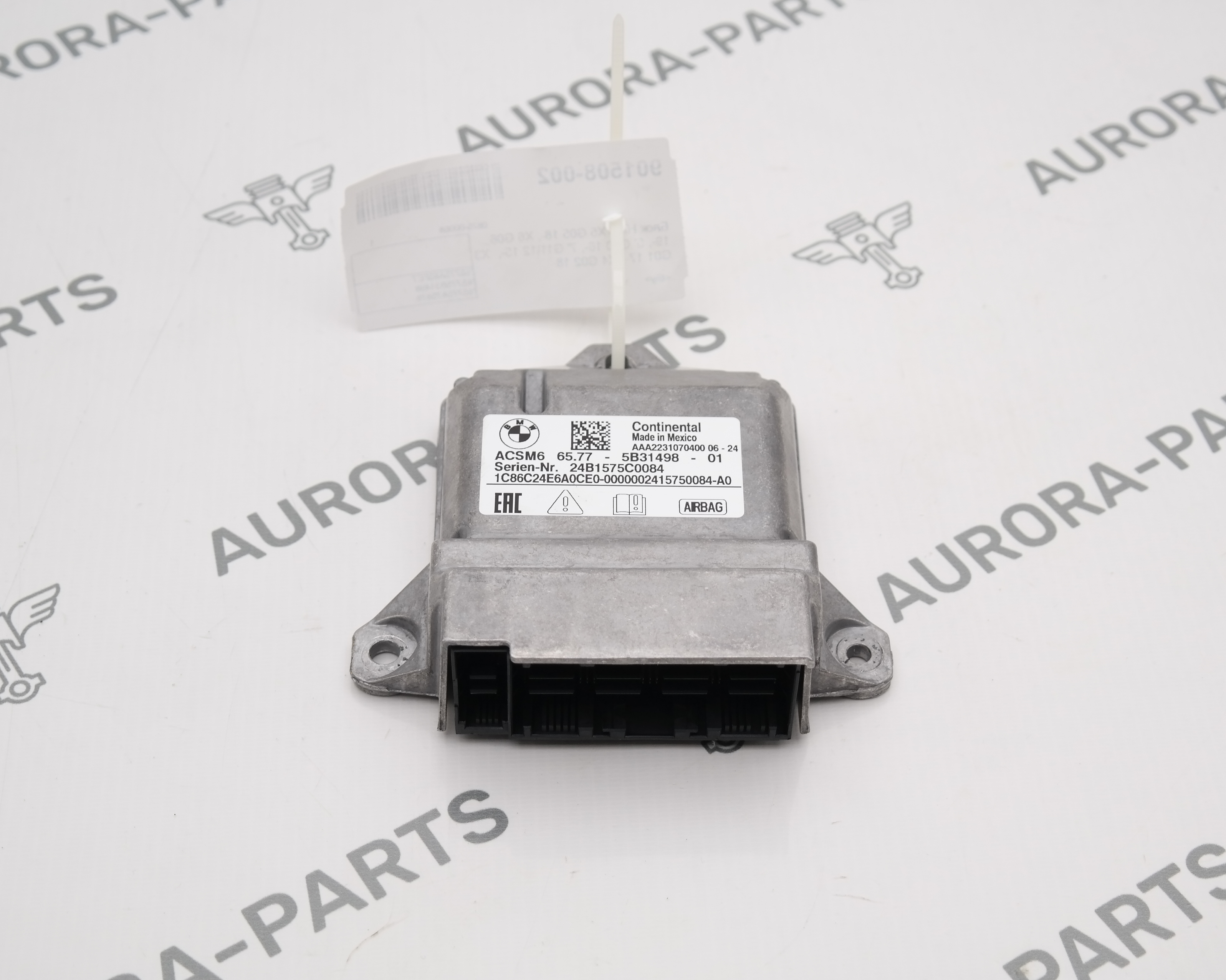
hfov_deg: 29.6
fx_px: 2322
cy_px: 491
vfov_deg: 23.8
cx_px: 619
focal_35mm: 64
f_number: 4.5
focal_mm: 37
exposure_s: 1/125
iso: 200
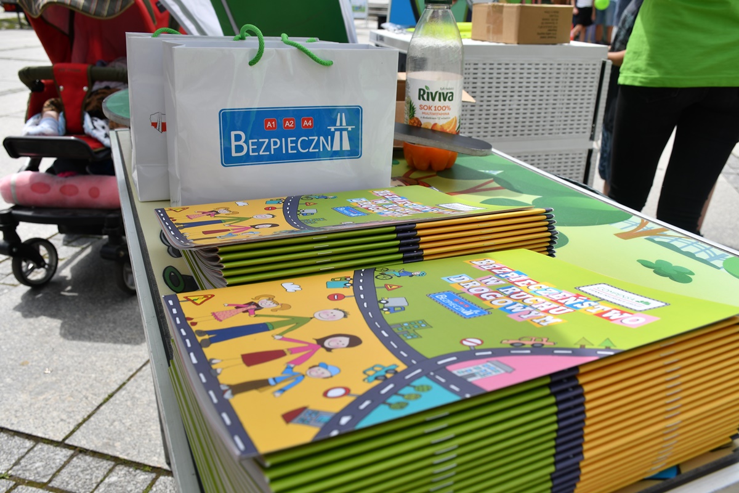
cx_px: 370
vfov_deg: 43.6
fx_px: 616
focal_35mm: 30
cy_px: 246
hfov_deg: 61.9
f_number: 7.1
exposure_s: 1/320
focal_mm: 20
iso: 100
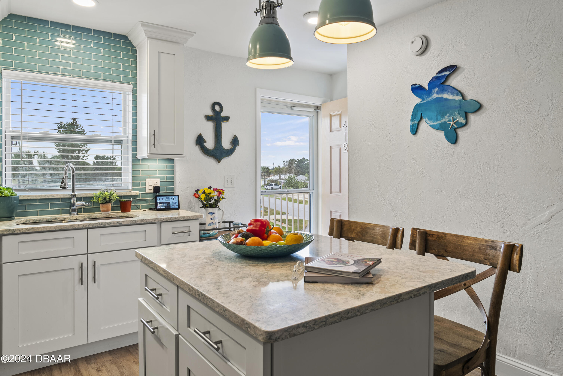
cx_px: 282
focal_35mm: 24
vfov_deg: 53.2
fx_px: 375
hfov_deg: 73.7
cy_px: 188
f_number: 11
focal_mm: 24
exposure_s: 1.3
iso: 100
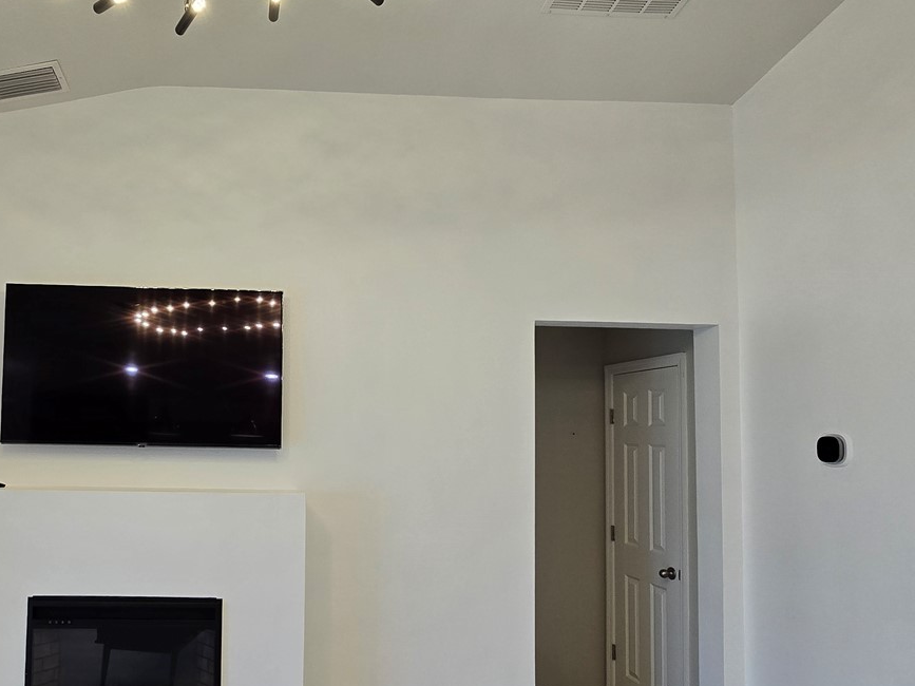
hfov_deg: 68.1
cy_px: 405
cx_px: 256
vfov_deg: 56.4
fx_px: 634
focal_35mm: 24
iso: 125
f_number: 2.2
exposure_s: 1/60
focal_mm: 2.2
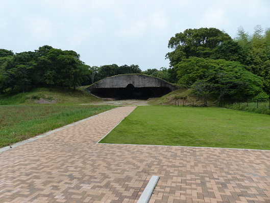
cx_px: 135
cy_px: 102
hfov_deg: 69.4
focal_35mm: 25
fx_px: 195
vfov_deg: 54.9
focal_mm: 4.5
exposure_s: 1/320
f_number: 4
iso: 160
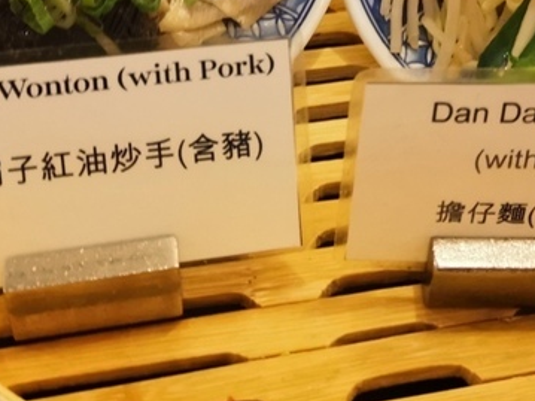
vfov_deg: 21.6
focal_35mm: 64
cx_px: 307
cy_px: -50
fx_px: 989
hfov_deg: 30.2
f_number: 1.8
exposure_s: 1/30
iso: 400
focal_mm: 3.95
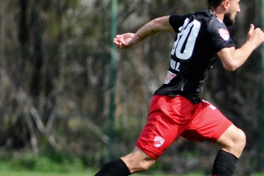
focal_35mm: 869
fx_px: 6374
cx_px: 361
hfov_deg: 2.4
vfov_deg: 1.6
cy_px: 89
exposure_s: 1/4000
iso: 320
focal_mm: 300
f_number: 2.8
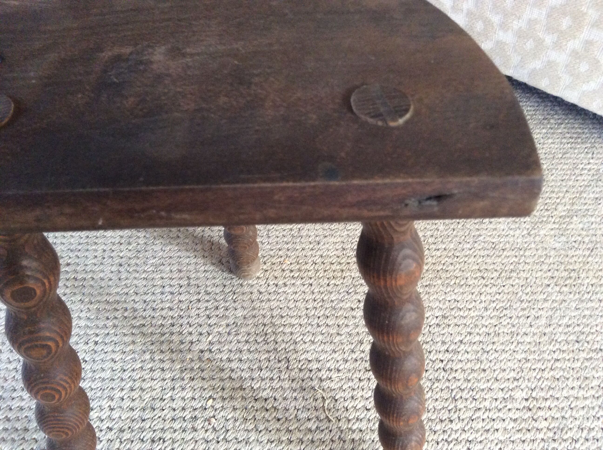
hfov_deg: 56.9
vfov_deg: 44.1
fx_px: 557
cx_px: 302
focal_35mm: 32
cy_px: 225
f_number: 2.4
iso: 200
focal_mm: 3.3
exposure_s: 1/25
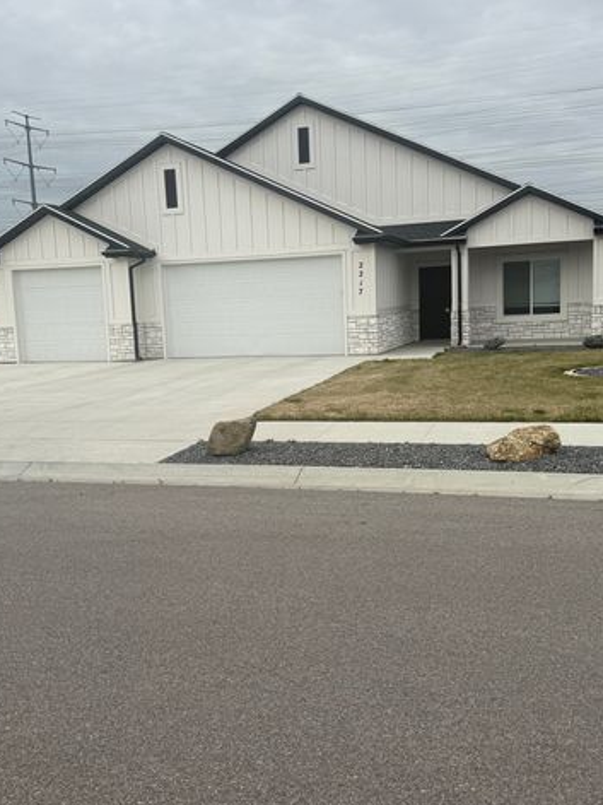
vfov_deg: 54.0
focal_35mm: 34
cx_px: 294
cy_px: 402
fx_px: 790
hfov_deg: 41.8
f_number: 1.78
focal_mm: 6.76
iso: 80
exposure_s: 1/4167
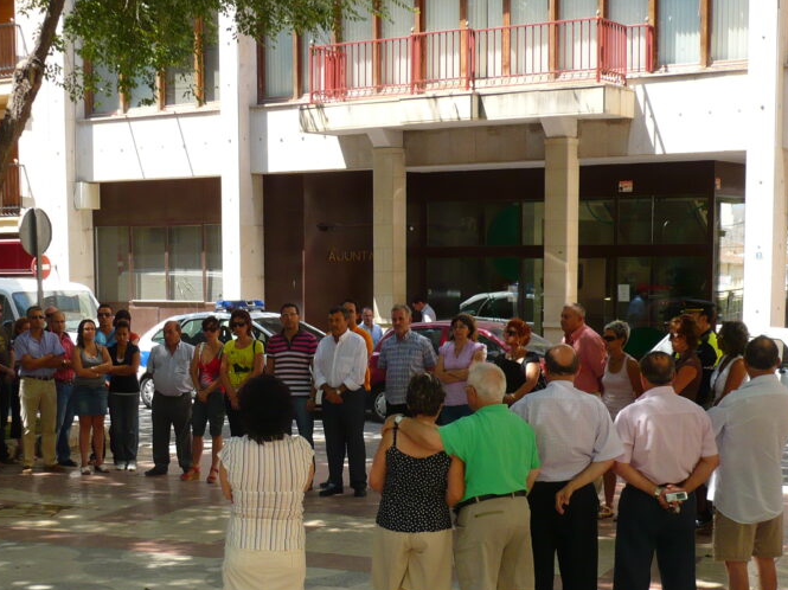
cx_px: 250
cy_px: 406
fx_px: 1479
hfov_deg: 29.6
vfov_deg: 22.4
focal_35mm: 65
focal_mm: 7.5
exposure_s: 1/250
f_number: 3.2
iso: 100
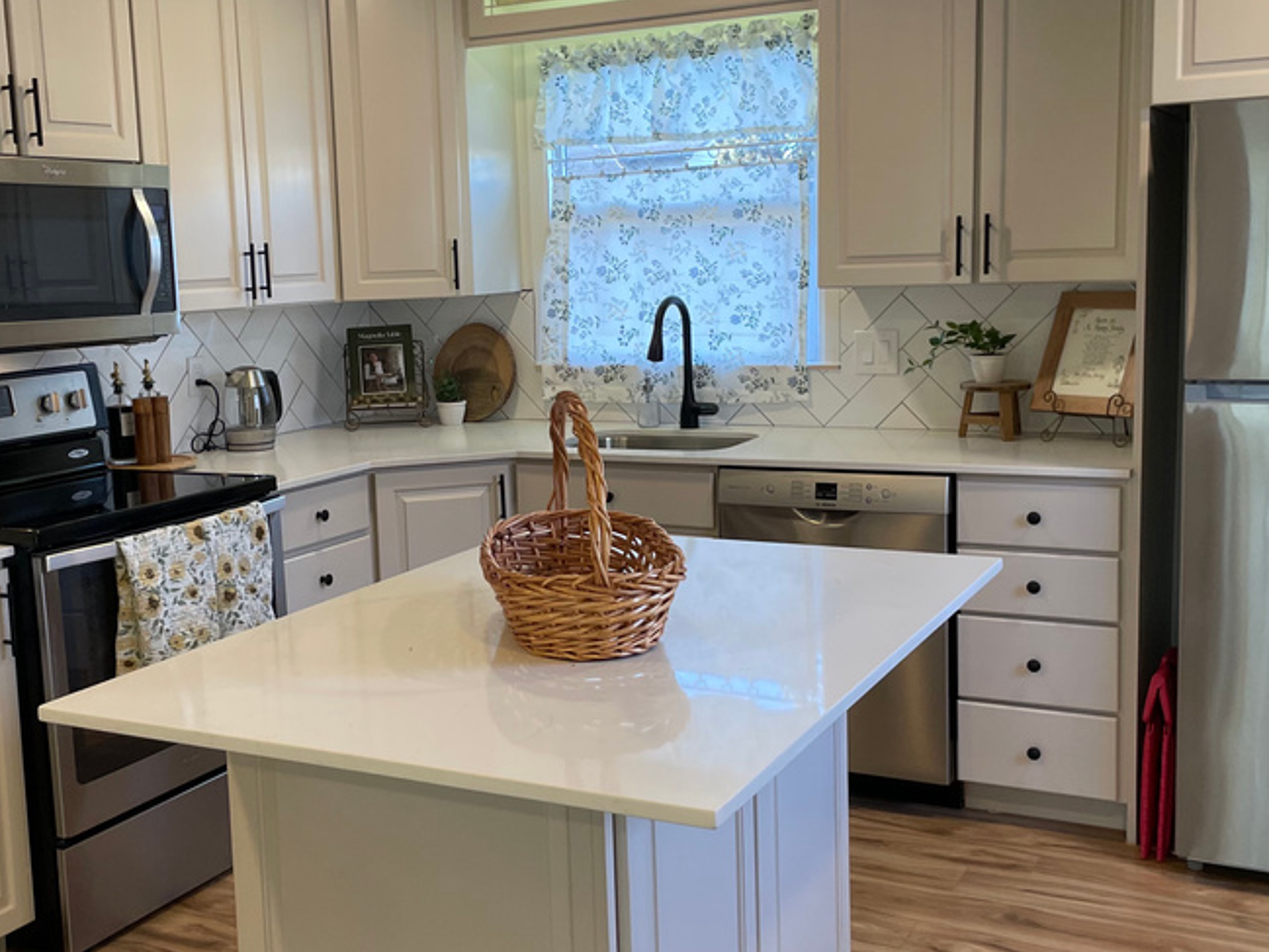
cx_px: 534
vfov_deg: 35.1
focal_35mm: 41
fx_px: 1503
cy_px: 467
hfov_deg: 45.6
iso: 125
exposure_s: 1/120
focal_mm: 4.2
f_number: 1.6
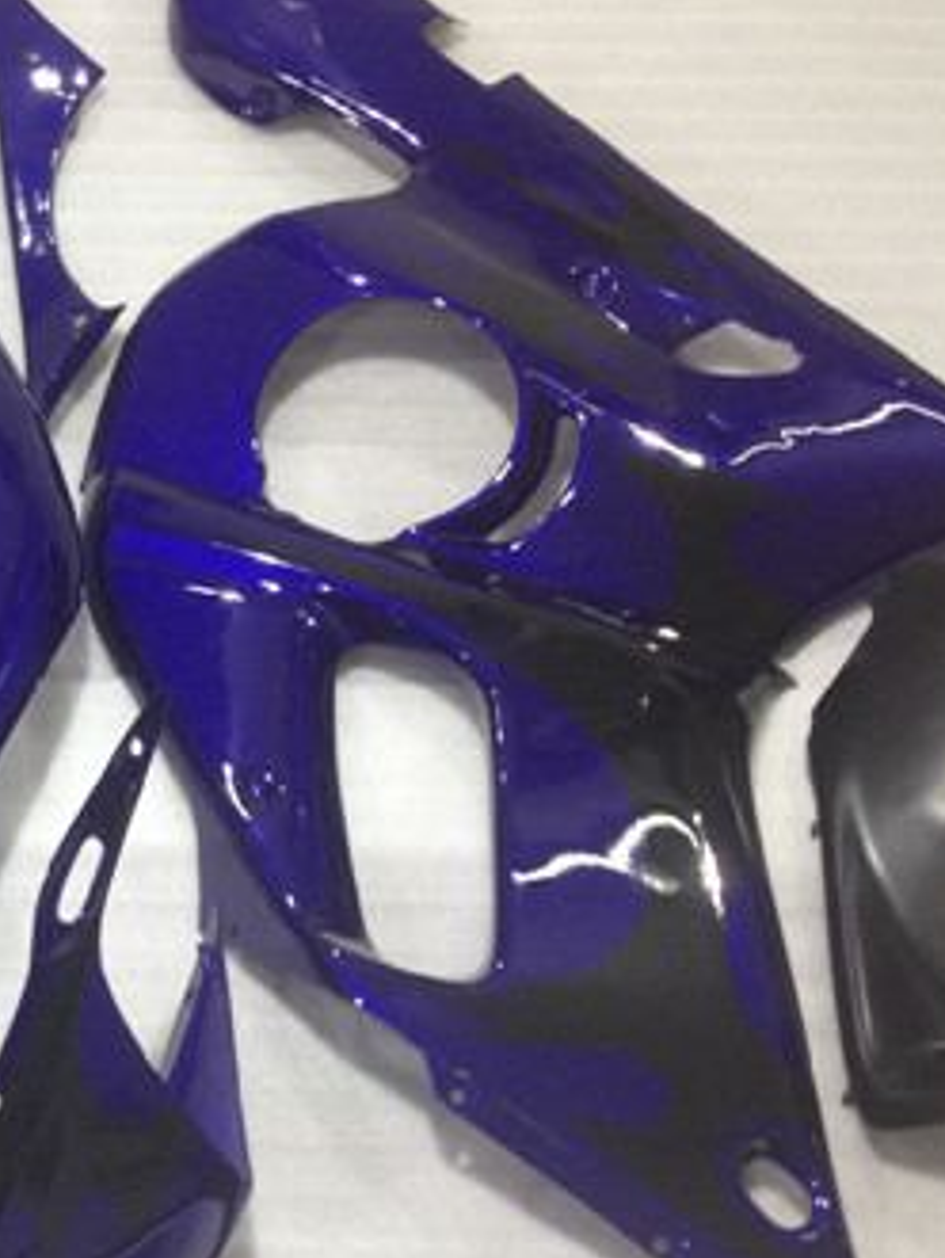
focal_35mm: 80
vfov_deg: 24.3
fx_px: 2908
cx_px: -286
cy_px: 831
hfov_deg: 17.3
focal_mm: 4.12
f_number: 2.4
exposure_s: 1/30
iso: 64
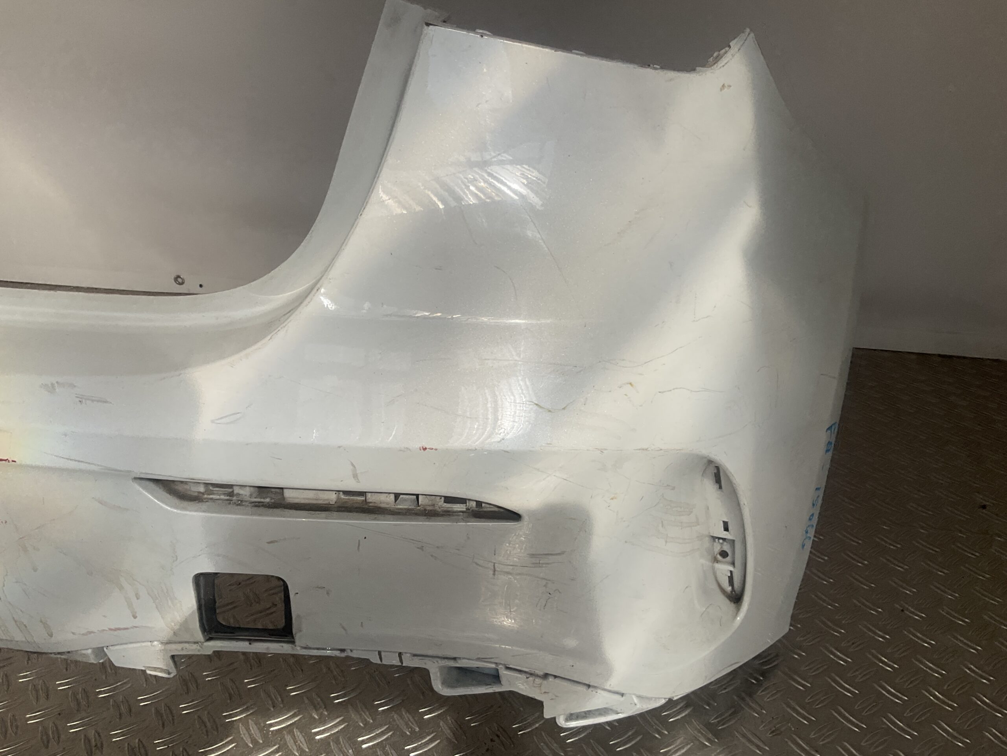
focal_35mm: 29
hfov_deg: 61.7
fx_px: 844
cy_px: 378
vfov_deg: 48.2
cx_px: 504
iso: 16
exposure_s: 1/2667
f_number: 1.8
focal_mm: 3
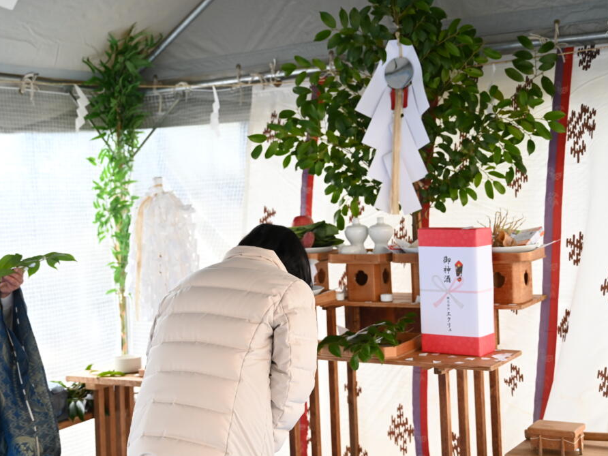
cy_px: 232
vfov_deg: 27.5
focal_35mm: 53
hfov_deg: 36.2
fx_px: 931
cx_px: 310
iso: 640
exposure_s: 1/50
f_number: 4
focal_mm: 48
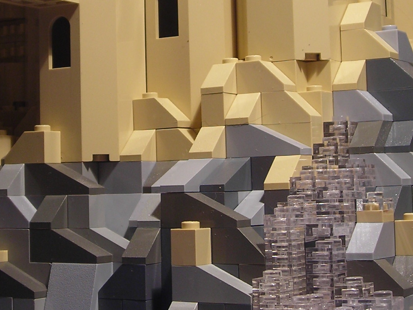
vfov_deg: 16.1
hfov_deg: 21.4
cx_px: 137
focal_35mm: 91
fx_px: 1086
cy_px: 50
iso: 50
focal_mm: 6.3
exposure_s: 1/22
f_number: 3.2
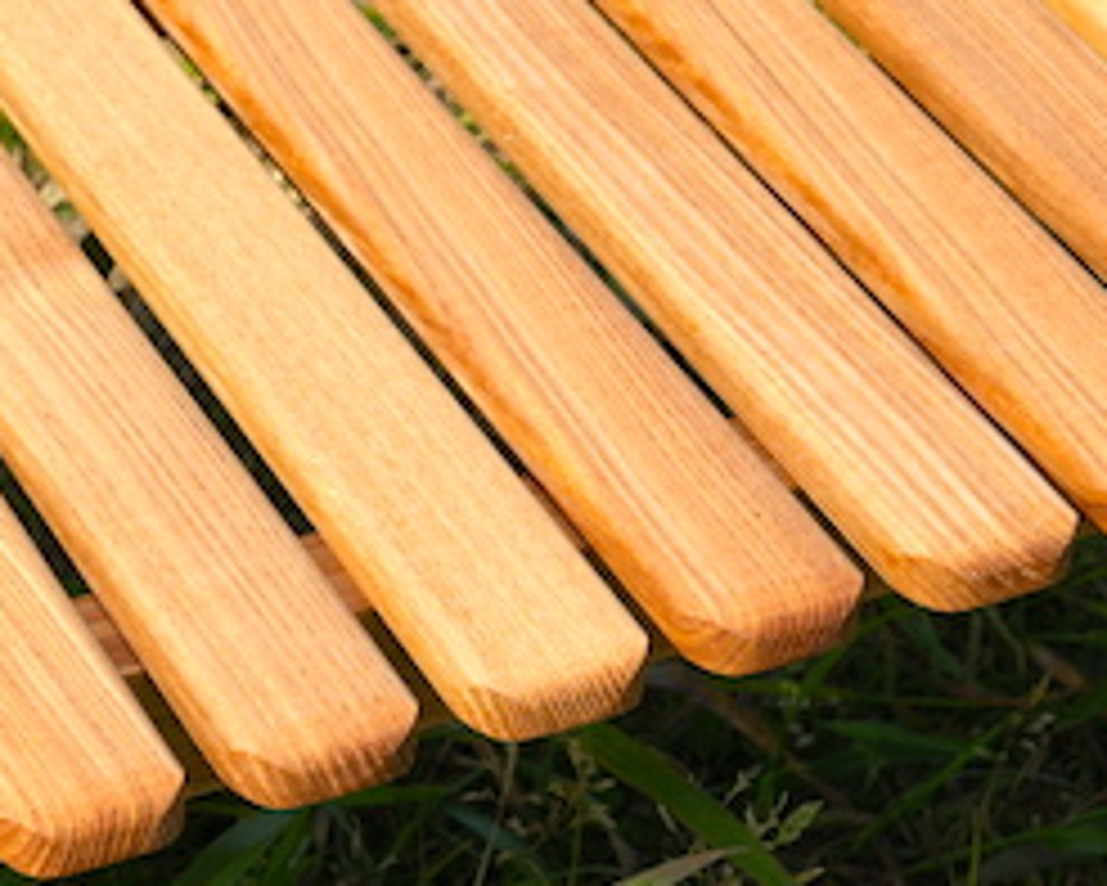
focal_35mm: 146
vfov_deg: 10.6
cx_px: 130
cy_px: 551
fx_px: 4790
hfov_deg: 13.1
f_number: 8
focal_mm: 38.3
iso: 160
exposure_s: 1/500
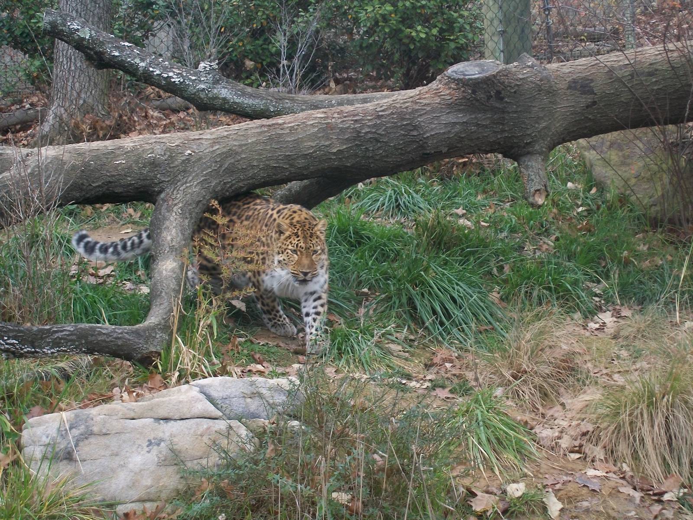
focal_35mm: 87
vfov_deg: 17.0
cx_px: 346
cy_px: 260
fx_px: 1742
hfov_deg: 22.5
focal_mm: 14.3
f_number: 4.3
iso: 80
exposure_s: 1/100
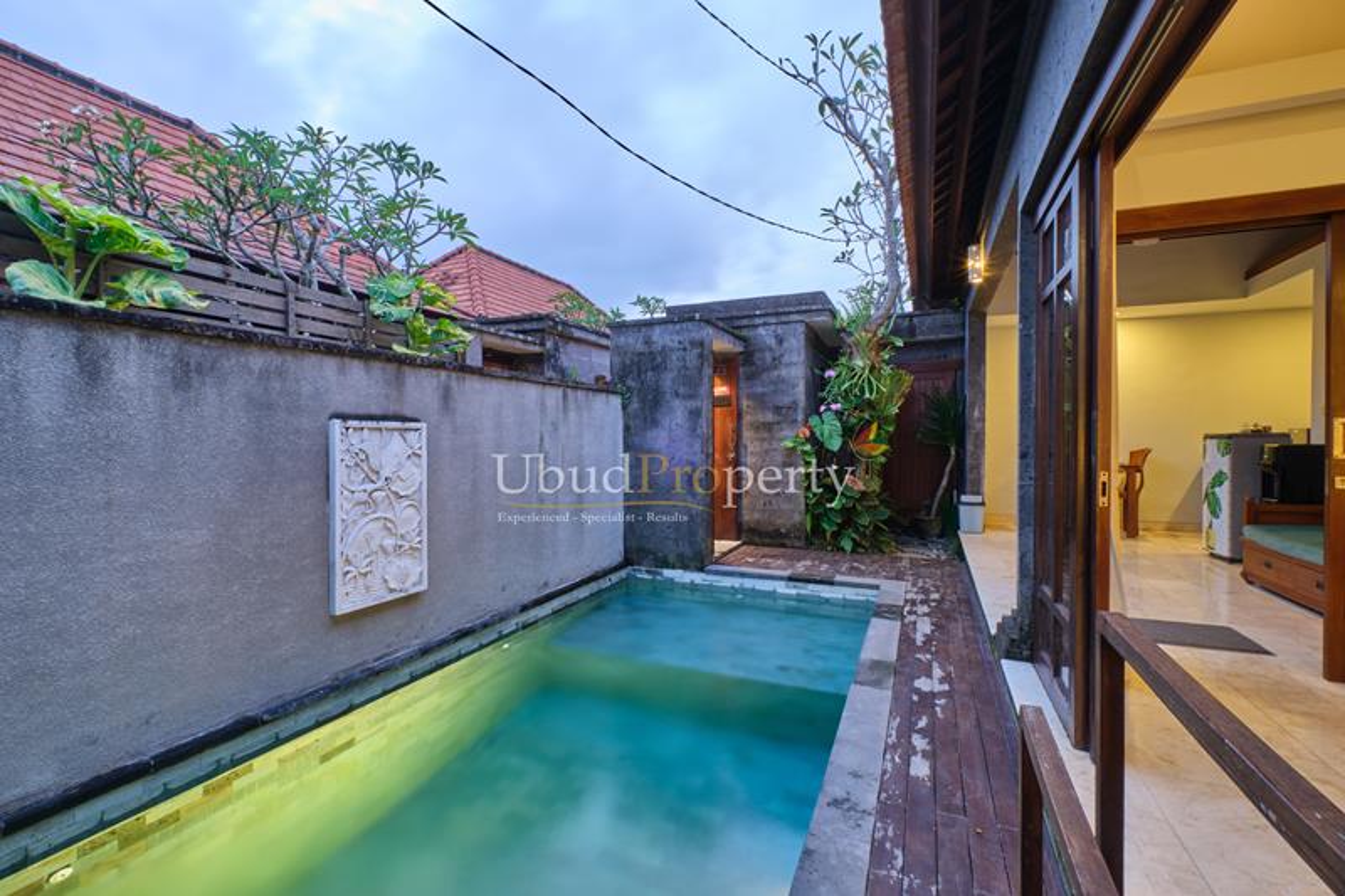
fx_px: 560
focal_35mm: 15
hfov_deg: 100.4
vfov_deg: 77.3
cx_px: 672
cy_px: 448
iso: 160
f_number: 16
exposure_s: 10
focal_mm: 10
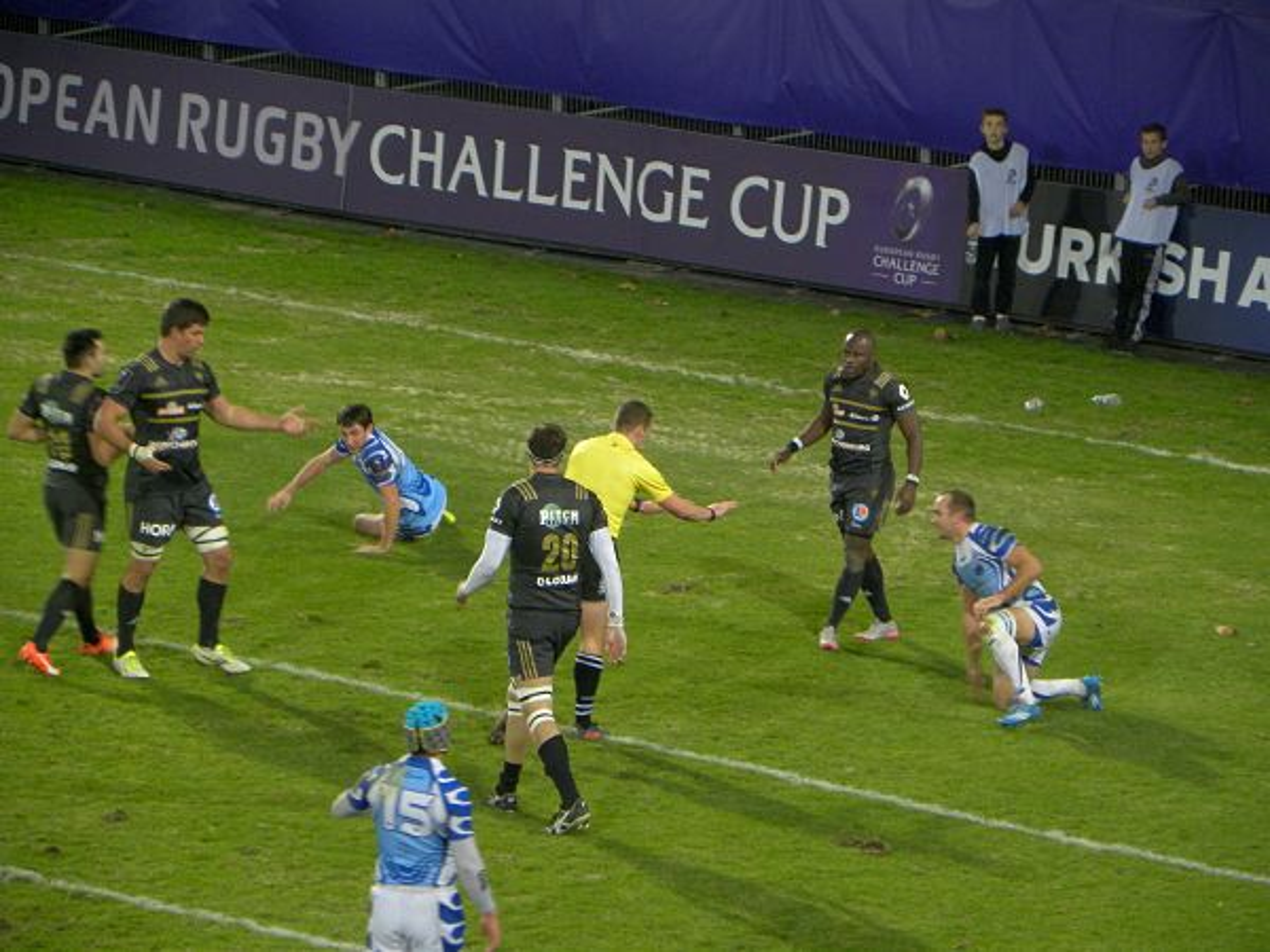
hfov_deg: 6.8
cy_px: 476
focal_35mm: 291
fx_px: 10676
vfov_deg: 5.1
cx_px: 635
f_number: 4.5
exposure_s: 1/73.1
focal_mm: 51.8
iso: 247
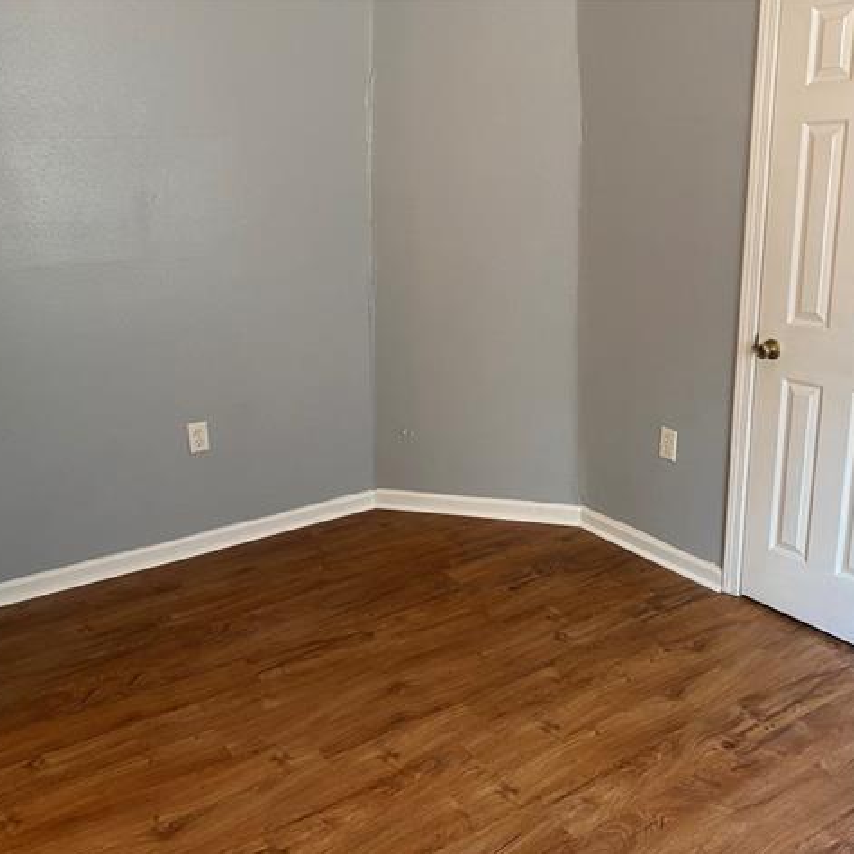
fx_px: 865
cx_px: 434
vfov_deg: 52.5
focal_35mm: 31
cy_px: 429
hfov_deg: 52.5
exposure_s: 1/60
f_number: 1.8
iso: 160
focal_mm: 4.25
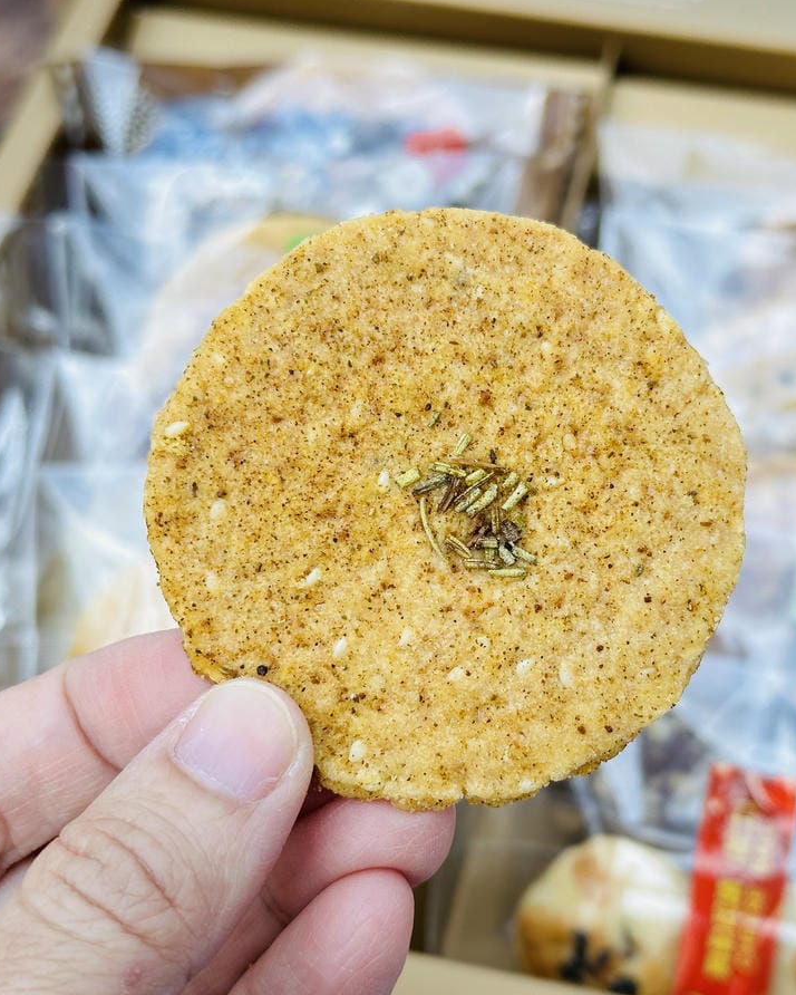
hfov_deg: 24.2
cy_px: 498
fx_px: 1855
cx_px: 459
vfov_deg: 30.0
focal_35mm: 63
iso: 64
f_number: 1.78
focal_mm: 6.86
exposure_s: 1/830
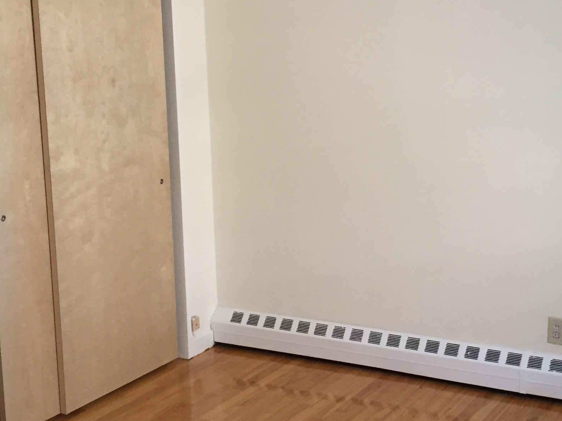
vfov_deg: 24.4
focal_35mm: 60
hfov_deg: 31.7
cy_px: 181
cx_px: 406
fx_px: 974
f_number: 2.2
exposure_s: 1/30
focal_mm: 4.15
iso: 125
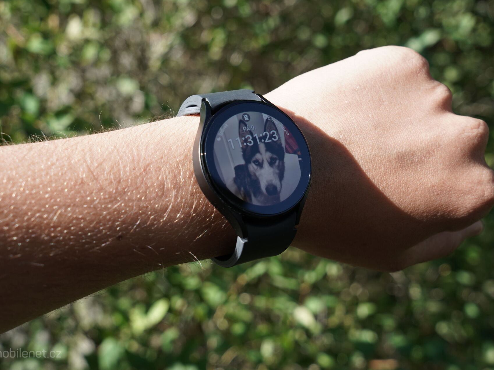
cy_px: 185
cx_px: 238
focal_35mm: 49
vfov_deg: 29.7
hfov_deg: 38.9
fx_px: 699
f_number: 8
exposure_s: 1/160
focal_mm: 45
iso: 200
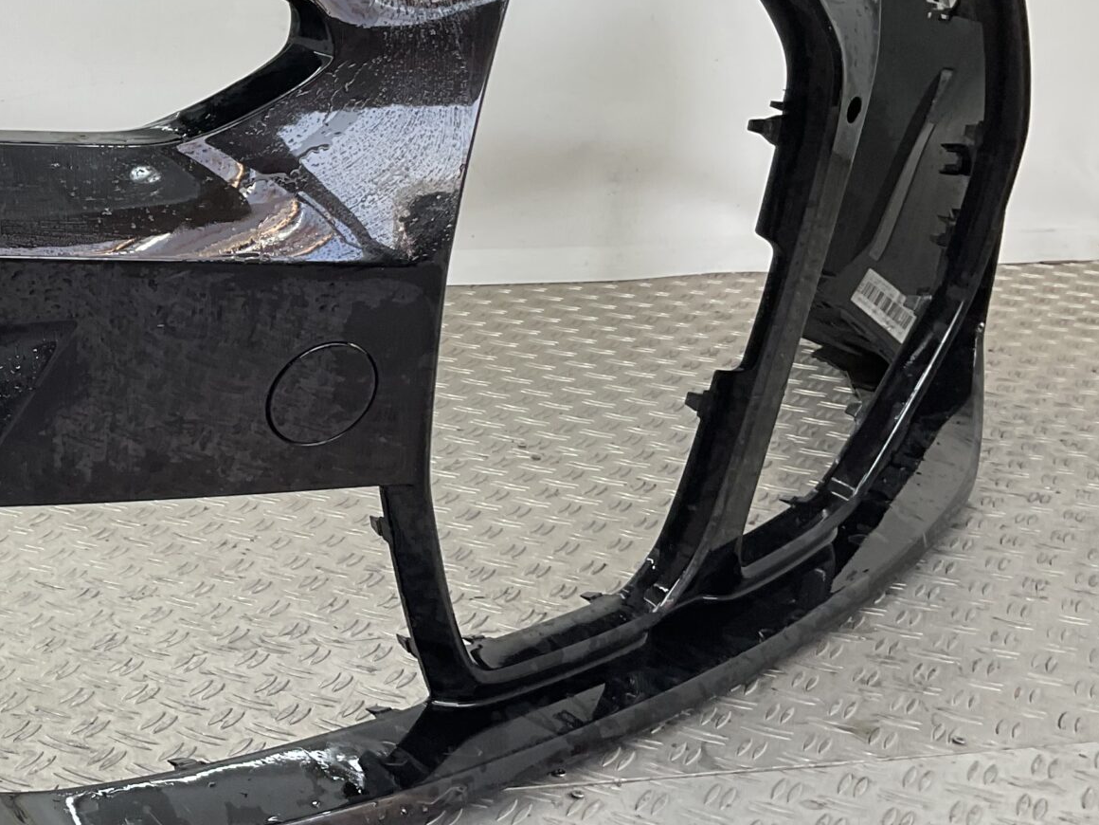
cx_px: -47
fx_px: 2032
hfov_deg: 28.1
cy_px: 188
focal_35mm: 64
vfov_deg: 22.7
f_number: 1.8
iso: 20
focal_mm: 3
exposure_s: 1/120
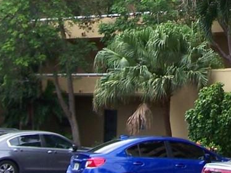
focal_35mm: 162
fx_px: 1081
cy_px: -72
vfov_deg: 9.0
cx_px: 242
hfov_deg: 12.0
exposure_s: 1/250
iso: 64
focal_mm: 6.3
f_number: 2.8
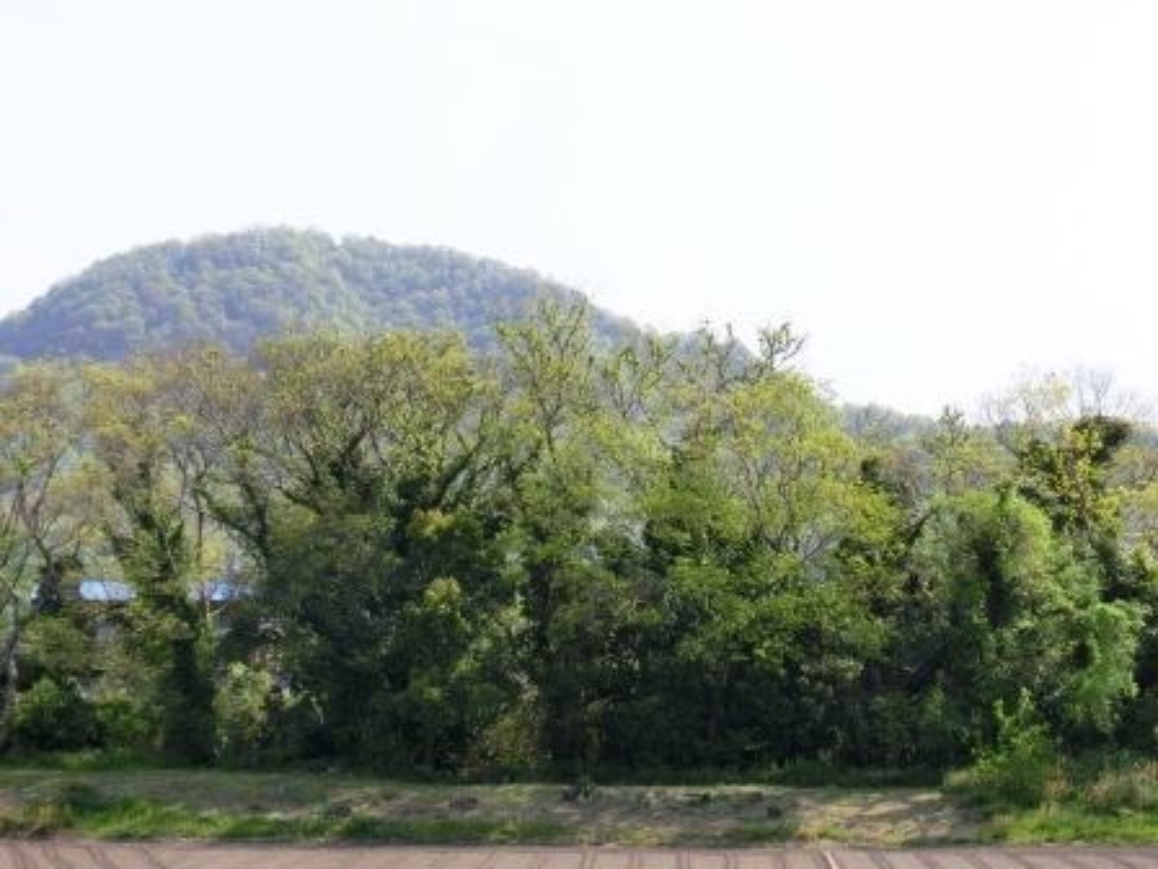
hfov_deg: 16.0
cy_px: 434
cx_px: 579
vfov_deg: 12.0
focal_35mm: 123
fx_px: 4115
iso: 80
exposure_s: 1/250
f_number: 5.8
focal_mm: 22
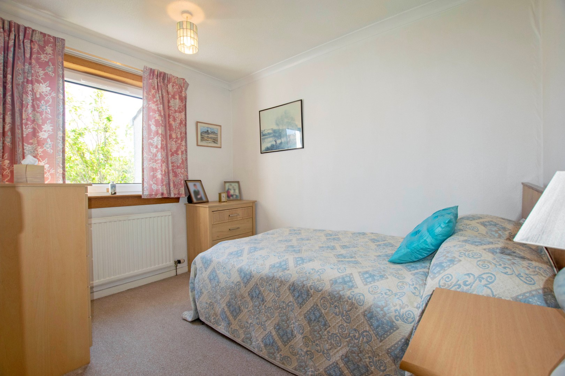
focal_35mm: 15
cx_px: 282
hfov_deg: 100.4
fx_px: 235
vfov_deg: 77.3
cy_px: 188
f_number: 5.6
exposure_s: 1/125
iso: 320
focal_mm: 10
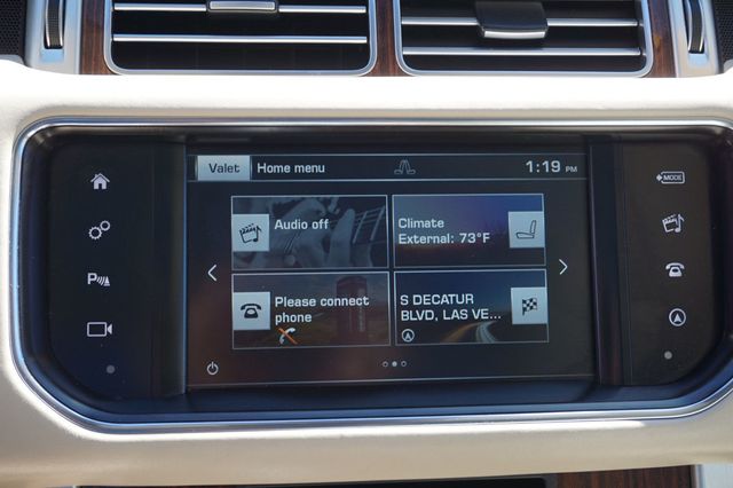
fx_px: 885
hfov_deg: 45.0
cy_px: 244
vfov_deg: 30.8
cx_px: 366
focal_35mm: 44
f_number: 5.6
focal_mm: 29
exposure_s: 1/80
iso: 100
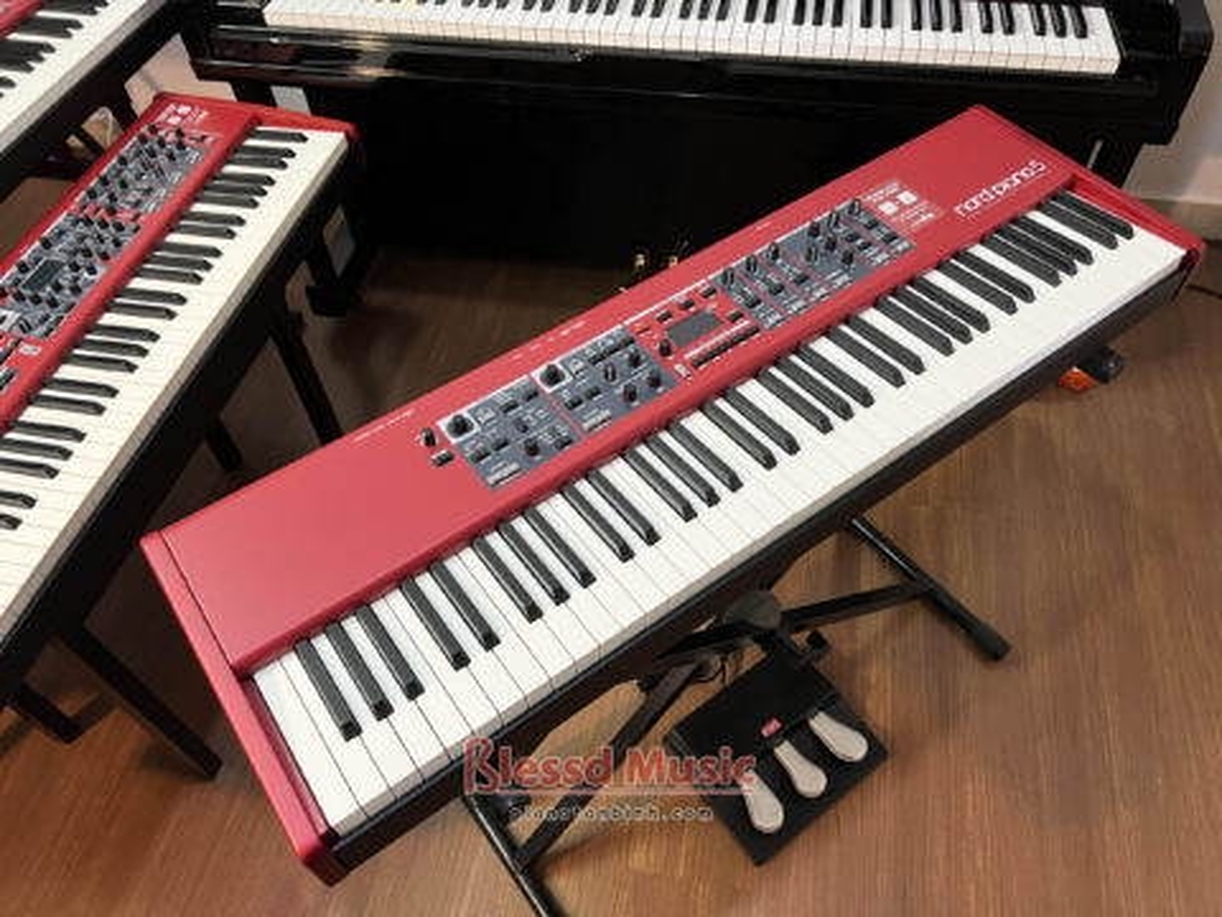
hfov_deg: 67.3
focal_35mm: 26
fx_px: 918
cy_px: 458
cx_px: 611
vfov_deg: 53.1
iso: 320
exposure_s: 1/50
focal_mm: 5.7
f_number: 1.5
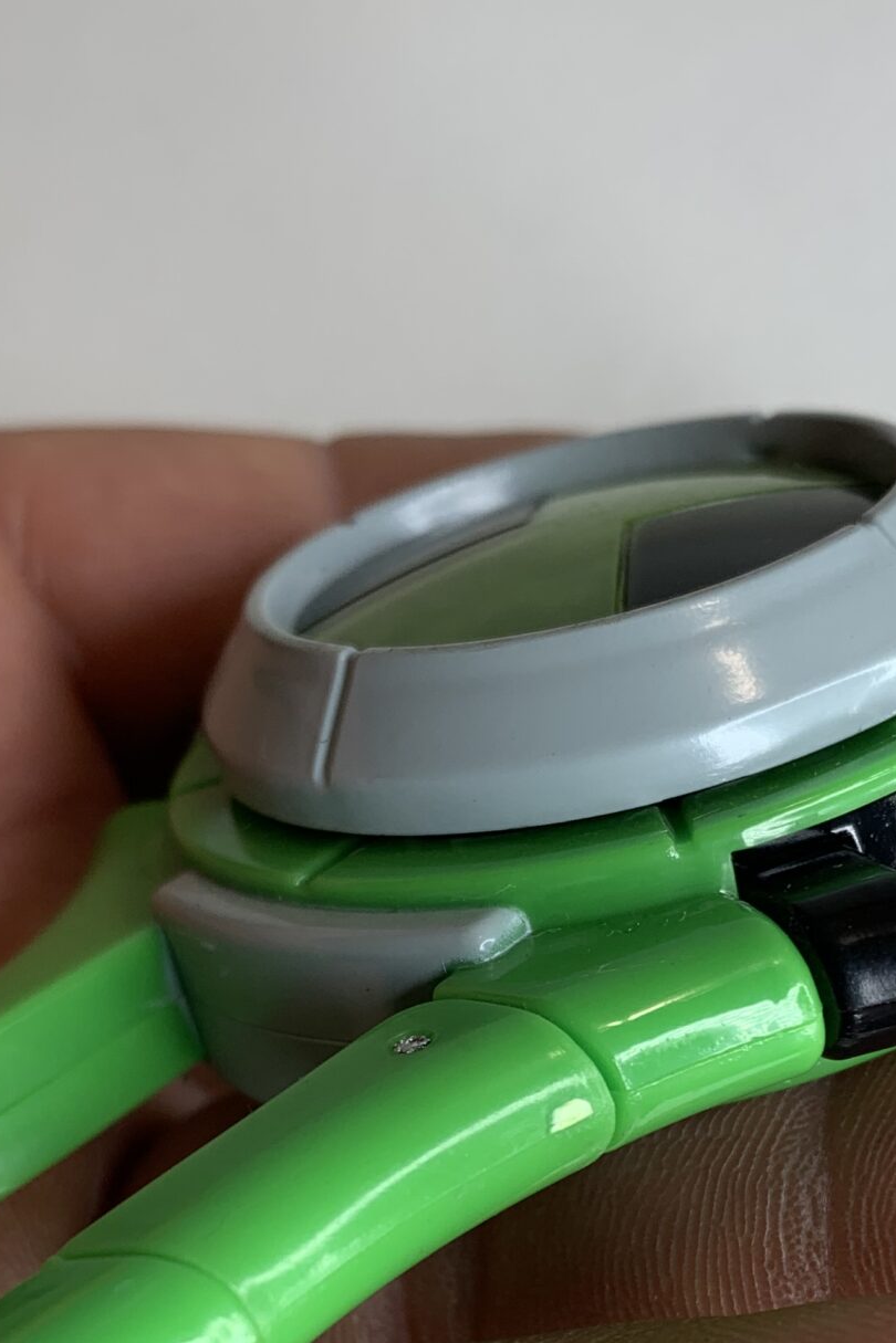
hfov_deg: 23.7
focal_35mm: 57
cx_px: 553
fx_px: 2128
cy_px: 954
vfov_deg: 34.5
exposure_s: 1/180
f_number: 1.8
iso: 25
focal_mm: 4.25
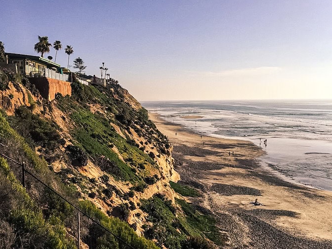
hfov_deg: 47.9
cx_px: 166
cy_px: 139
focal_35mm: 39
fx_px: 374
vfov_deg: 36.8
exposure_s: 1/3000
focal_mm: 4.2
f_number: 2.2
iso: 32
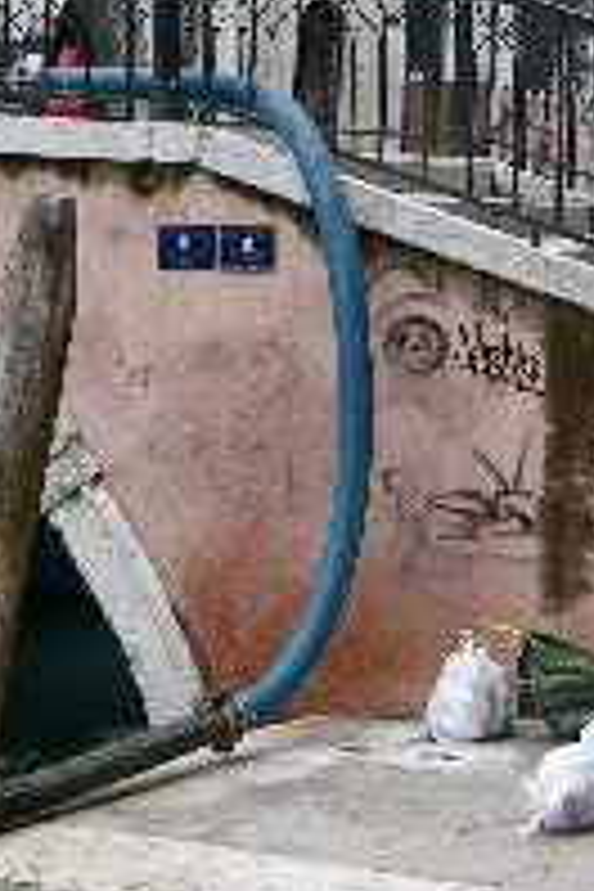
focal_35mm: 108
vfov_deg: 18.8
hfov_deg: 12.6
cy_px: 216
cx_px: 137
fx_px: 2673
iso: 50
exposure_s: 1/31.2
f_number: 4
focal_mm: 8.9
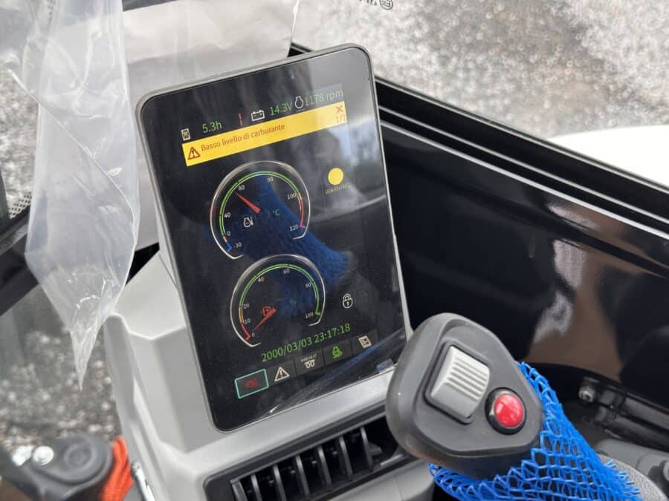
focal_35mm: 48
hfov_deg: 39.7
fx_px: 928
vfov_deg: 30.3
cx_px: 334
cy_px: 250
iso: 64
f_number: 1.78
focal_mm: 6.86
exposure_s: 1/121
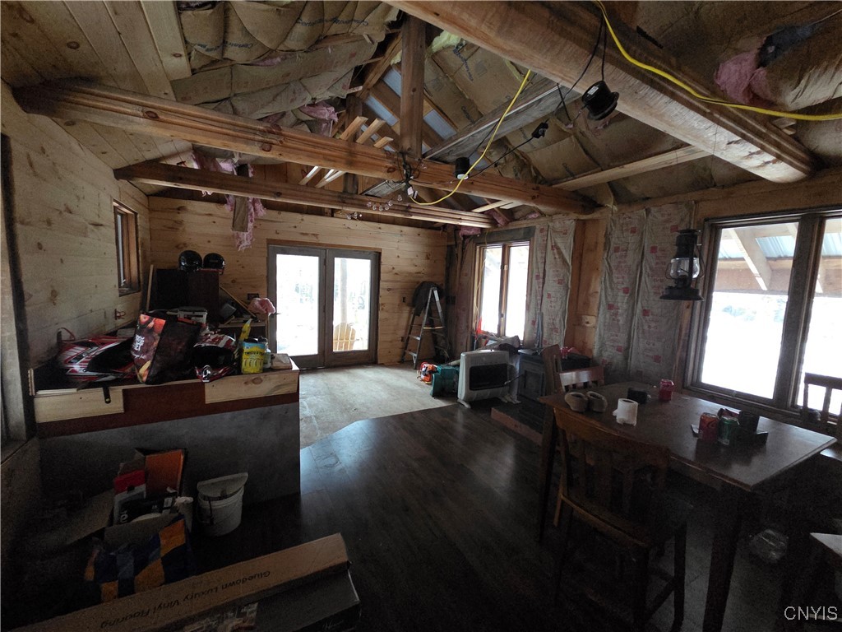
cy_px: 316
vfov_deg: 89.9
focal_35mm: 13
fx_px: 316
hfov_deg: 106.2
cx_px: 421
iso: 1600
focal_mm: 2.2
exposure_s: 1/60
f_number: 2.2
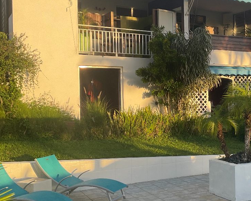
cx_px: 220
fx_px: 401
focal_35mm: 54
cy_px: 104
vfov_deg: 28.1
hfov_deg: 33.2
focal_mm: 3
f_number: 1.8
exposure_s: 1/486
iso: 16
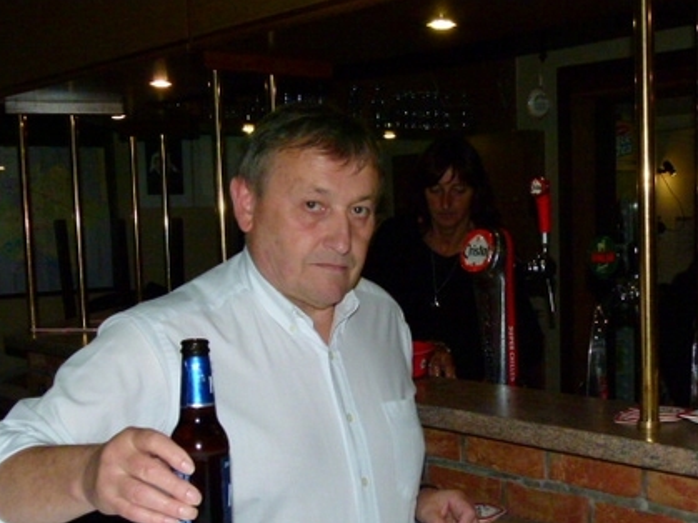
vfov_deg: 27.3
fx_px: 1068
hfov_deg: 35.8
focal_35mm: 53
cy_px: 368
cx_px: 461
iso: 400
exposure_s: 1/250
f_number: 3.1
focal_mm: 6.7
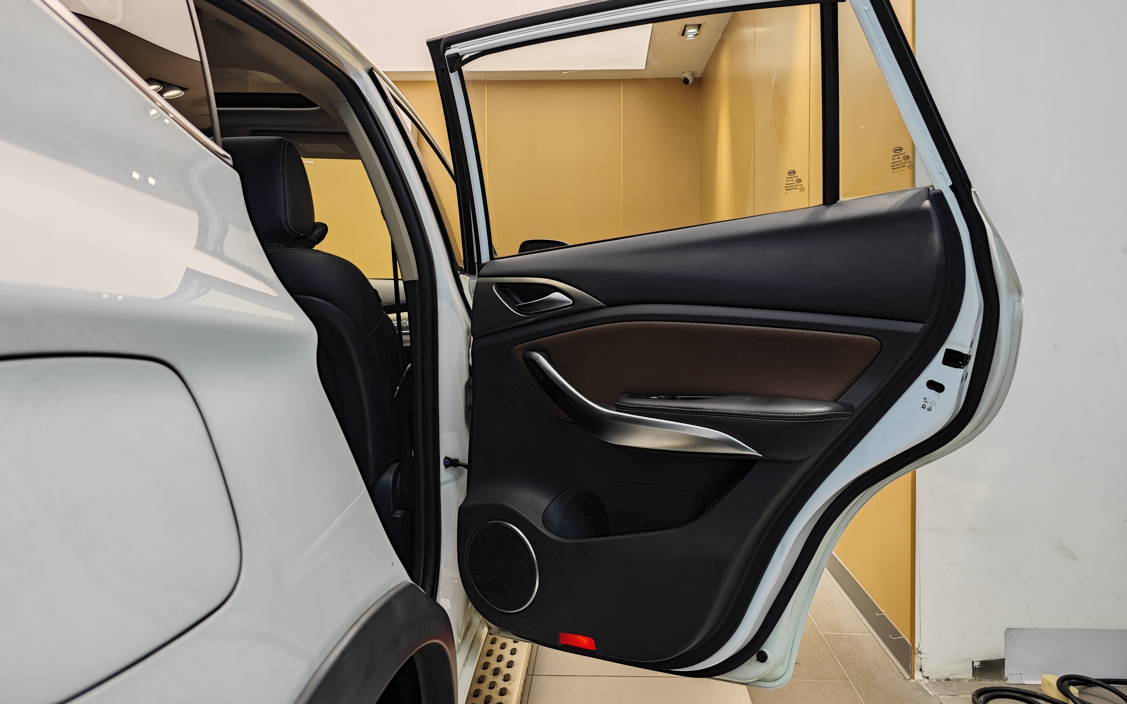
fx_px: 768
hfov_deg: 72.5
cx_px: 559
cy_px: 295
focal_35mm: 25
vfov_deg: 49.1
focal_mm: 8.7
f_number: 1.9
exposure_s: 1/84.6
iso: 400
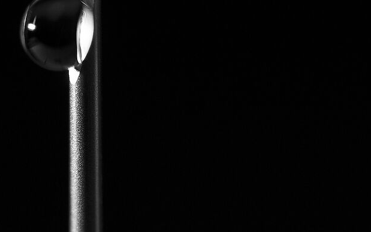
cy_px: 255
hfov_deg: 5.1
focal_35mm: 415
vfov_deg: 3.2
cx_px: 89
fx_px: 4196
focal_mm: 105
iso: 400
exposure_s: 1/30
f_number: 5.6
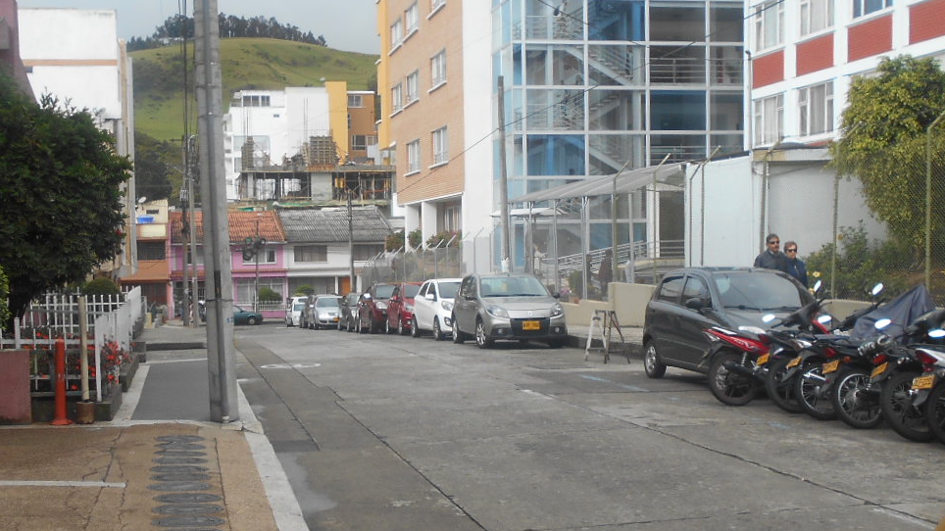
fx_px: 1178
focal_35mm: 47
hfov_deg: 43.5
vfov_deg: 25.4
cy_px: 302
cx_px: 372
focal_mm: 4.6
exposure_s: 1/400
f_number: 3.2
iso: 80
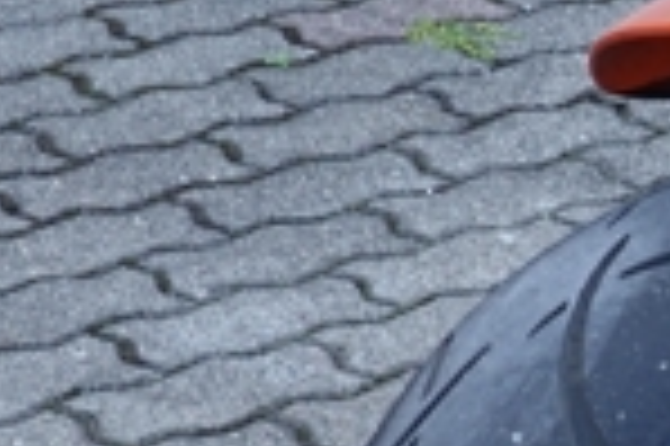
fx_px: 5112
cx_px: 1529
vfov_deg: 5.0
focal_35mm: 275
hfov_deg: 7.1
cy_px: 246
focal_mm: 14.69
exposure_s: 1/60
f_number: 5
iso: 125
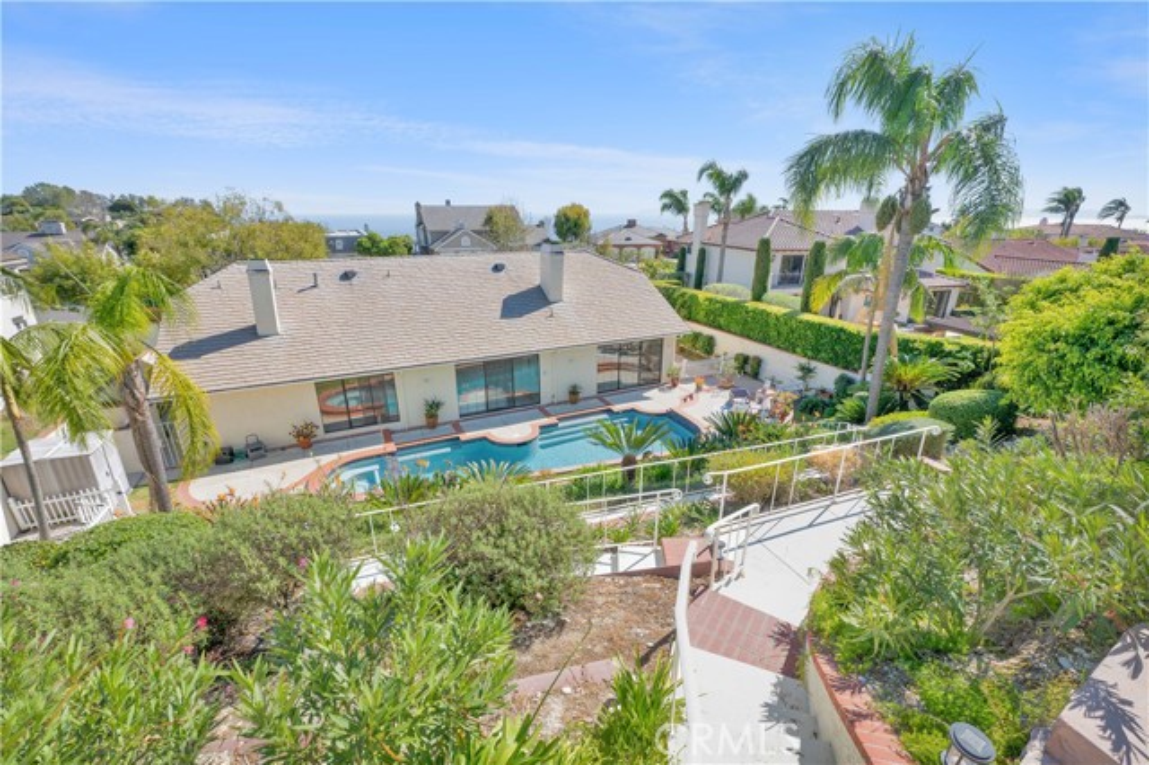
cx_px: 574
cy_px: 382
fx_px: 478
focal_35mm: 15
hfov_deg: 100.4
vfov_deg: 77.3
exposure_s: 1/200
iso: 100
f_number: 8
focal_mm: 15
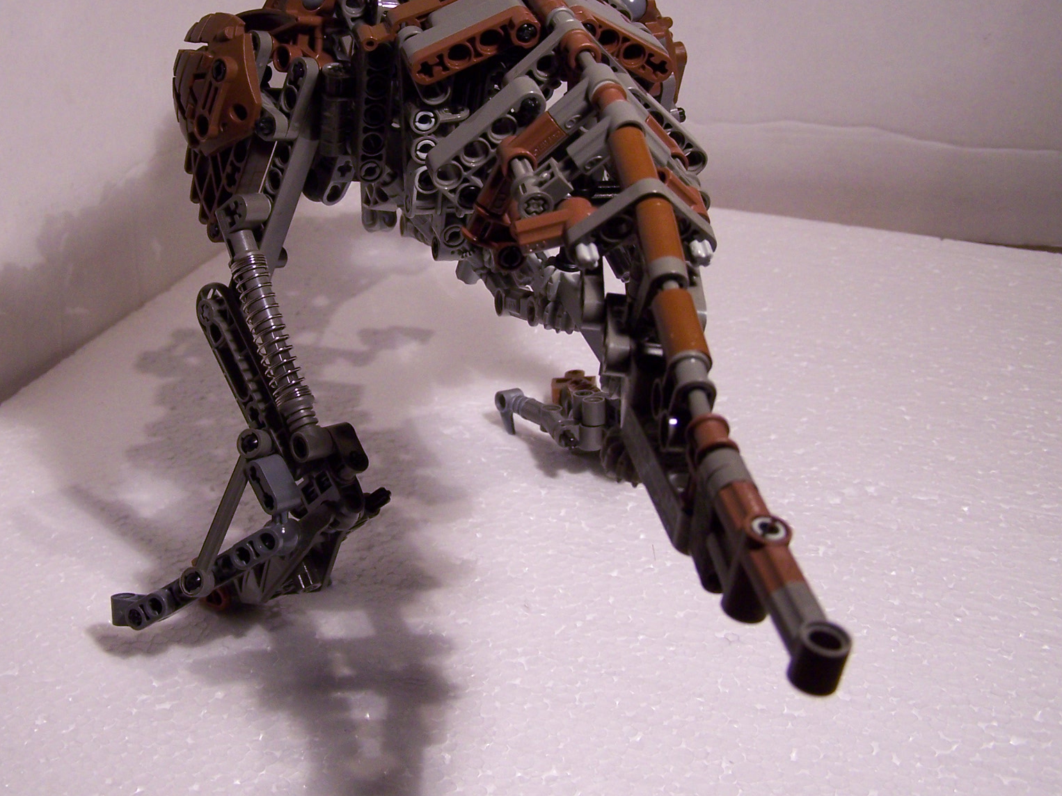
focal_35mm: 51
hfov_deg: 37.3
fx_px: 1564
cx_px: 418
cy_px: 273
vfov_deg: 28.4
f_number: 2.8
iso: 125
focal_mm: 6.3
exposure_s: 1/30
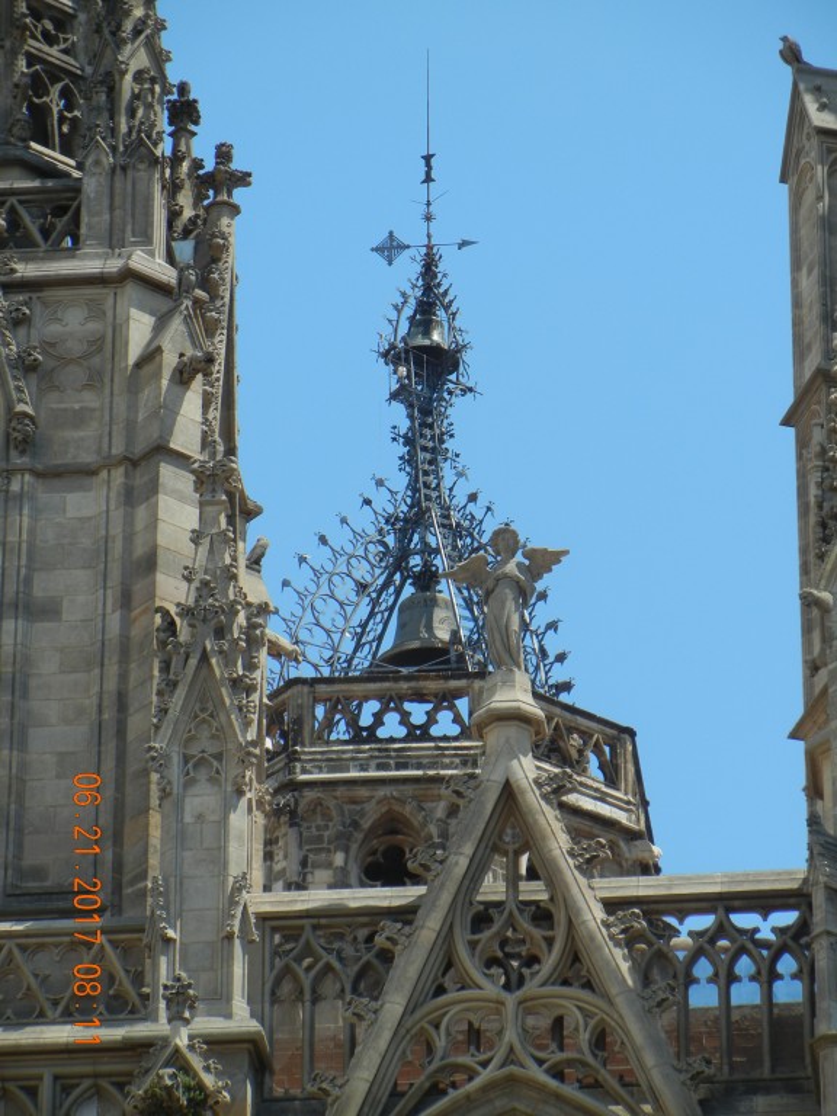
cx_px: 418
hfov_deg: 7.4
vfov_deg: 9.9
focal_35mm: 200
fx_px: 6448
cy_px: 558
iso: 160
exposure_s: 1/763
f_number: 4.7
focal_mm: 36
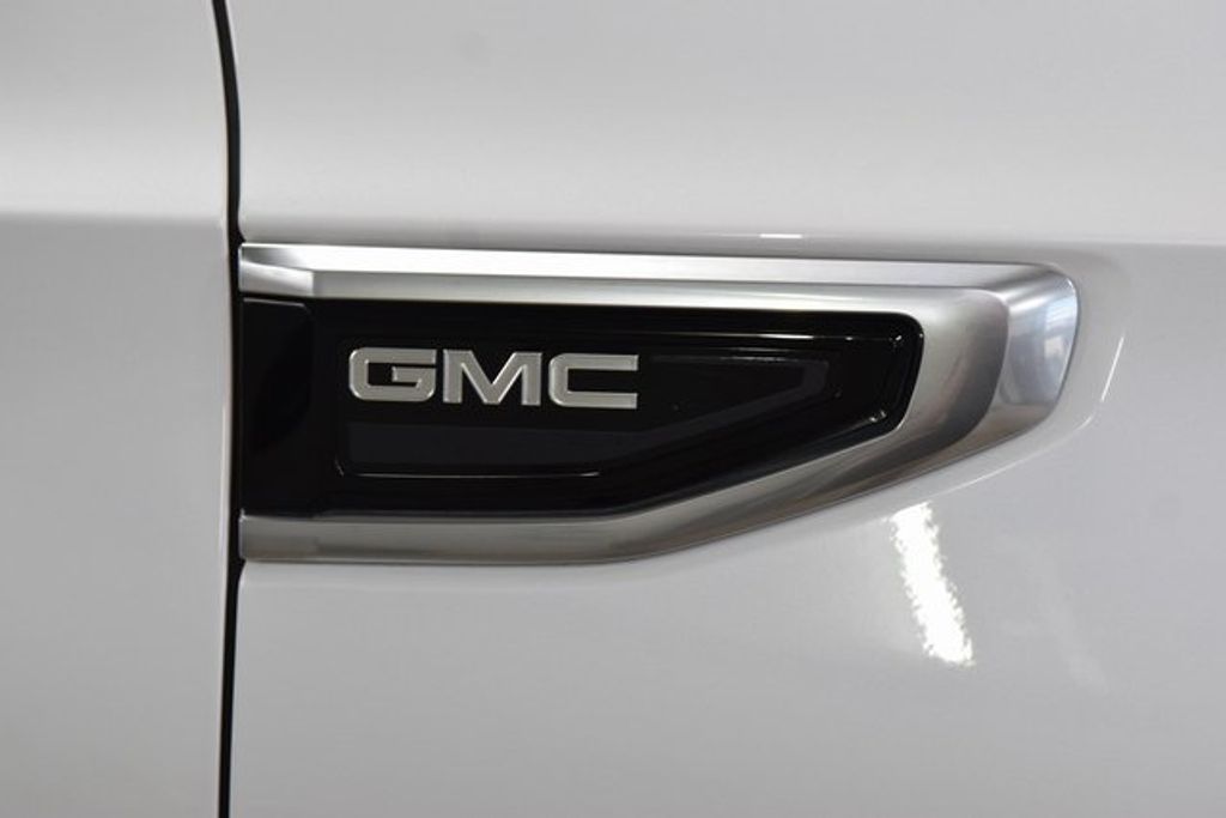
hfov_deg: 19.5
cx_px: 613
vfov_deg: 13.0
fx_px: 3576
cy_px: 409
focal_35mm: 105
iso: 1600
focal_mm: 70
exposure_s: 1/125
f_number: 5.6
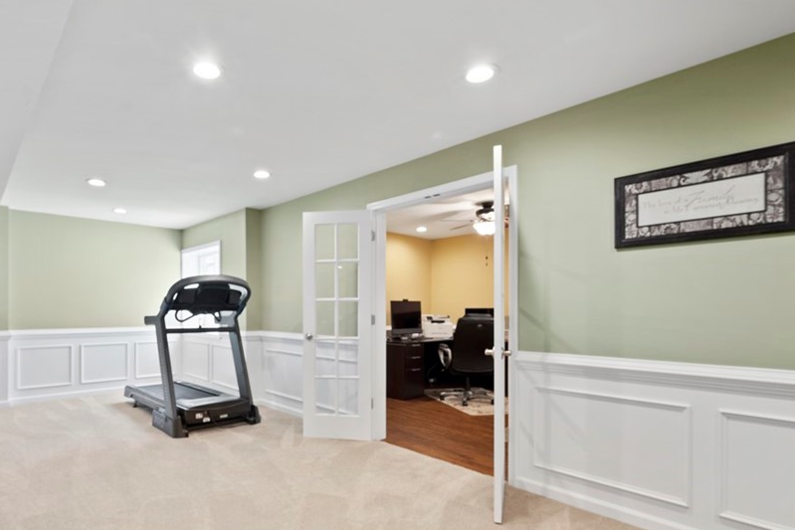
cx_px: 319
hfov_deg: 85.8
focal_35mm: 19
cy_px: 310
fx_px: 420
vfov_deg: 64.1
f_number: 8
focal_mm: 14
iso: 400
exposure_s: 1/1.25
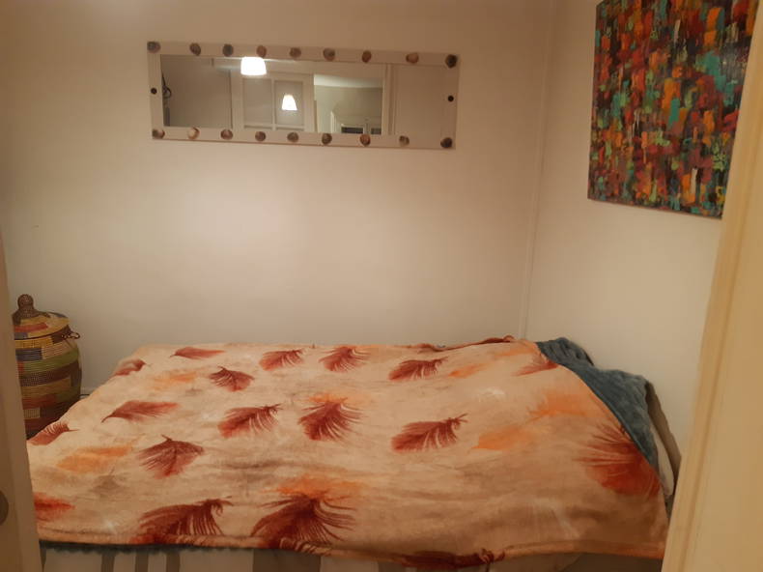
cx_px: 382
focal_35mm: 26
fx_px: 573
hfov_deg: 67.3
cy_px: 286
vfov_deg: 53.0
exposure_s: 1/25
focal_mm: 3.92
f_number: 1.7
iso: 320
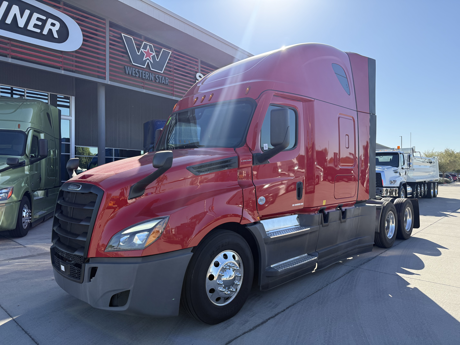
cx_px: 230
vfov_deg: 56.8
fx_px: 319
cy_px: 172
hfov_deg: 71.6
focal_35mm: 24
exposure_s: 1/2110
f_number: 1.78
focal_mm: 6.76
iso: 100
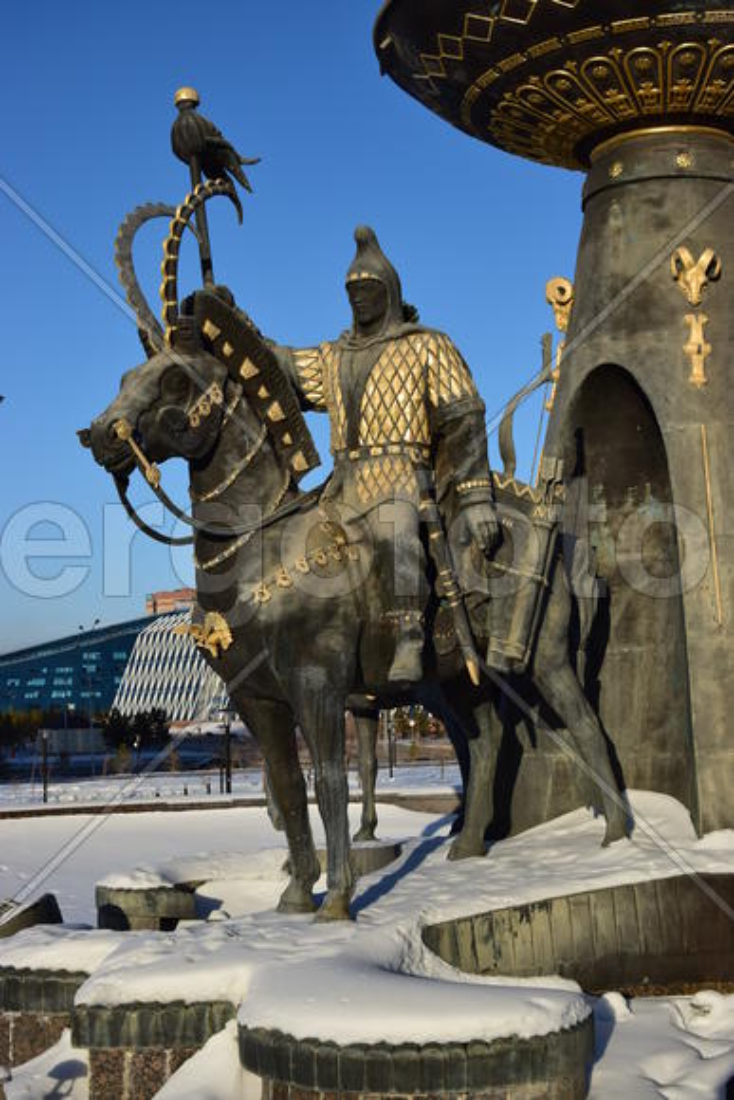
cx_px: 367
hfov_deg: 26.5
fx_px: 1559
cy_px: 550
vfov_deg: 38.9
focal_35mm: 51
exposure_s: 1/400
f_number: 8
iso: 100
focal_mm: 34
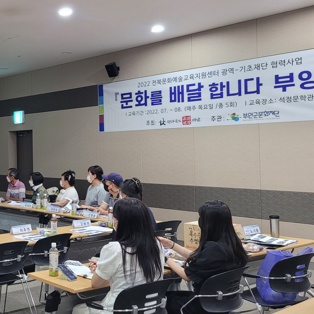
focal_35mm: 49
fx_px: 503
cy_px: 142
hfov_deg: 31.7
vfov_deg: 34.7
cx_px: -8
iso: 250
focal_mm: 5.4
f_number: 1.8
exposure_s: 1/40
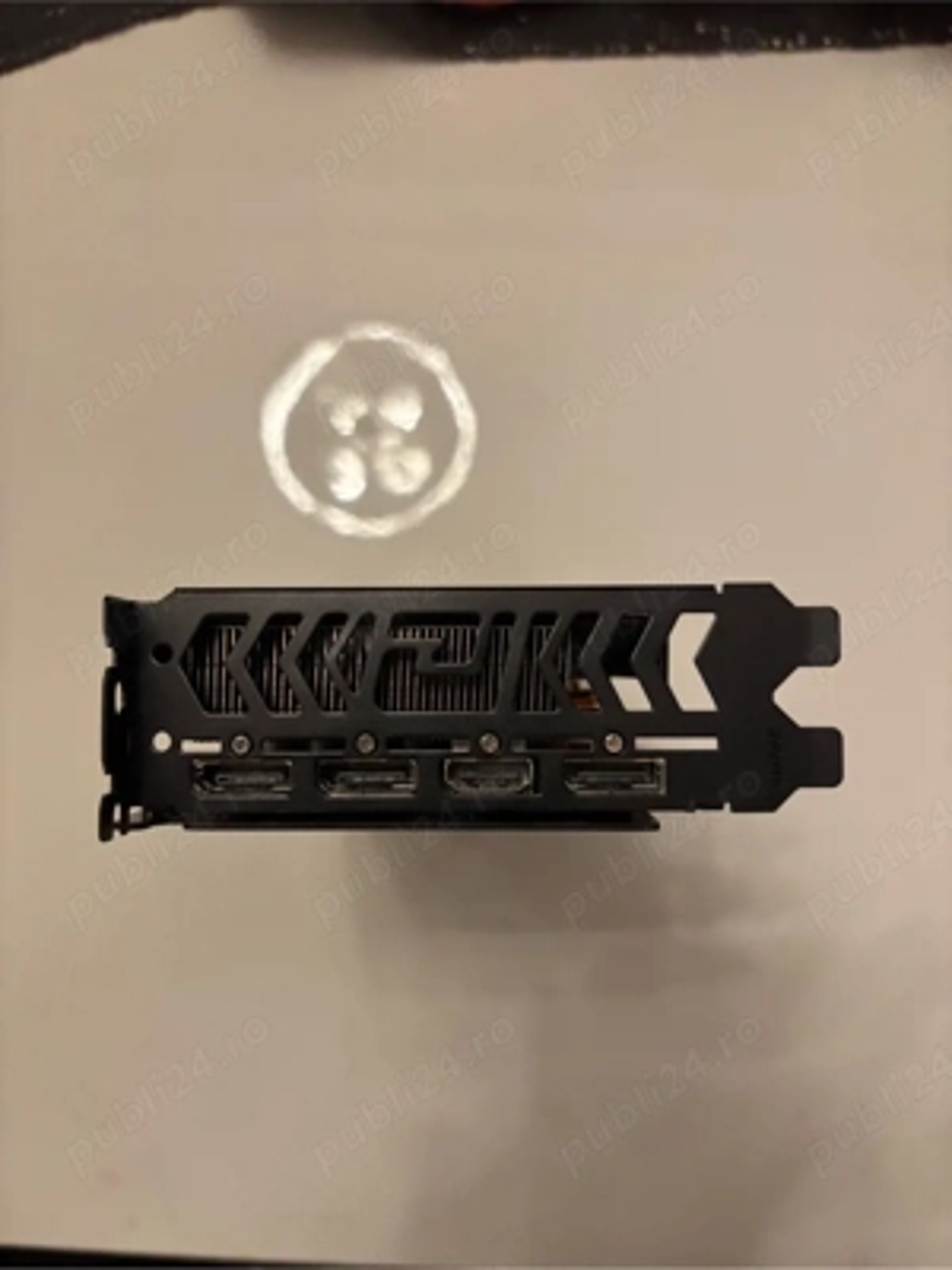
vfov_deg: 67.3
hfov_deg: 53.1
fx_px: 953
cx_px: 476
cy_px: 635
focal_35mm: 26
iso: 320
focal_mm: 5.96
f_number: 1.6
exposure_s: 1/50
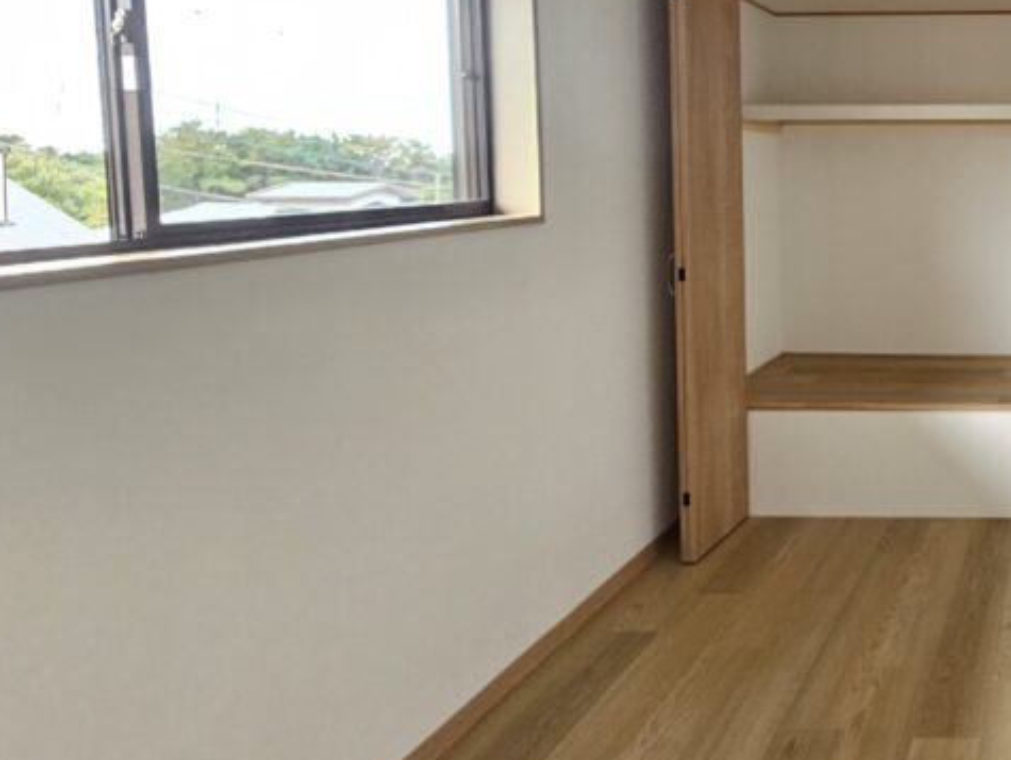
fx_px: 818
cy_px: 213
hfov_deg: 48.6
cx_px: 1066
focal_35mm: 28
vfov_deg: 48.3
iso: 200
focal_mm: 2.2
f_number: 2.2
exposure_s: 1/50
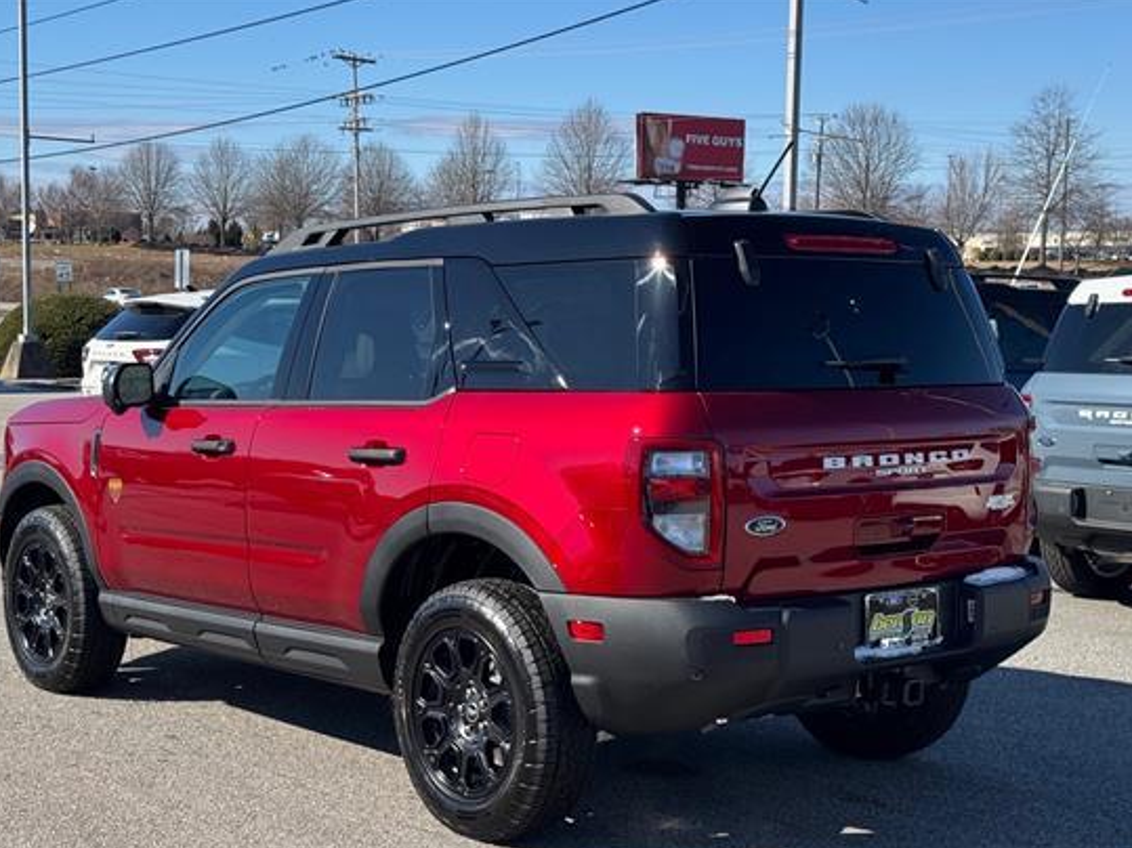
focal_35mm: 57
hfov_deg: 33.8
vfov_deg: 25.6
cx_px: 578
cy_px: 495
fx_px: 1864
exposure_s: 1/2833
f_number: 1.78
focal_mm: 6.76
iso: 64
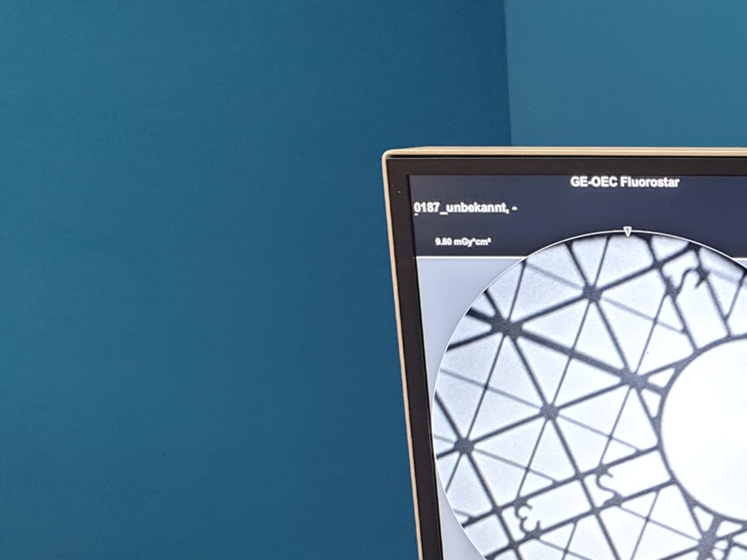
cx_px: 930
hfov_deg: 25.8
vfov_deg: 21.7
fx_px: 1424
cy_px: 516
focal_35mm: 66
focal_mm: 4.3
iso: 125
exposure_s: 1/50
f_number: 2.4
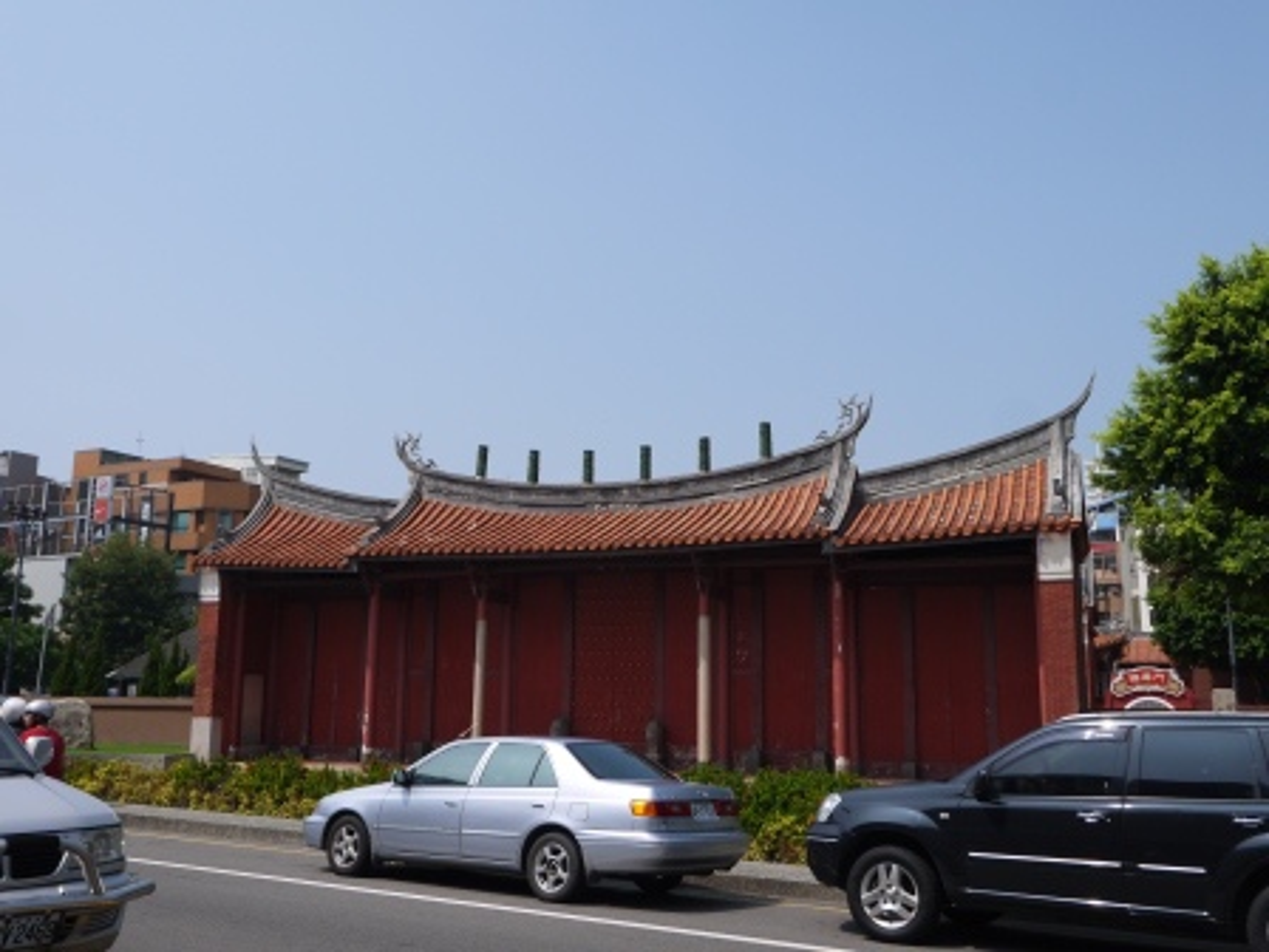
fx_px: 1246
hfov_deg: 54.0
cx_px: 634
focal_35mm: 34
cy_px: 476
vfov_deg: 41.8
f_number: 9
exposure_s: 1/500
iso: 160
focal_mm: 17
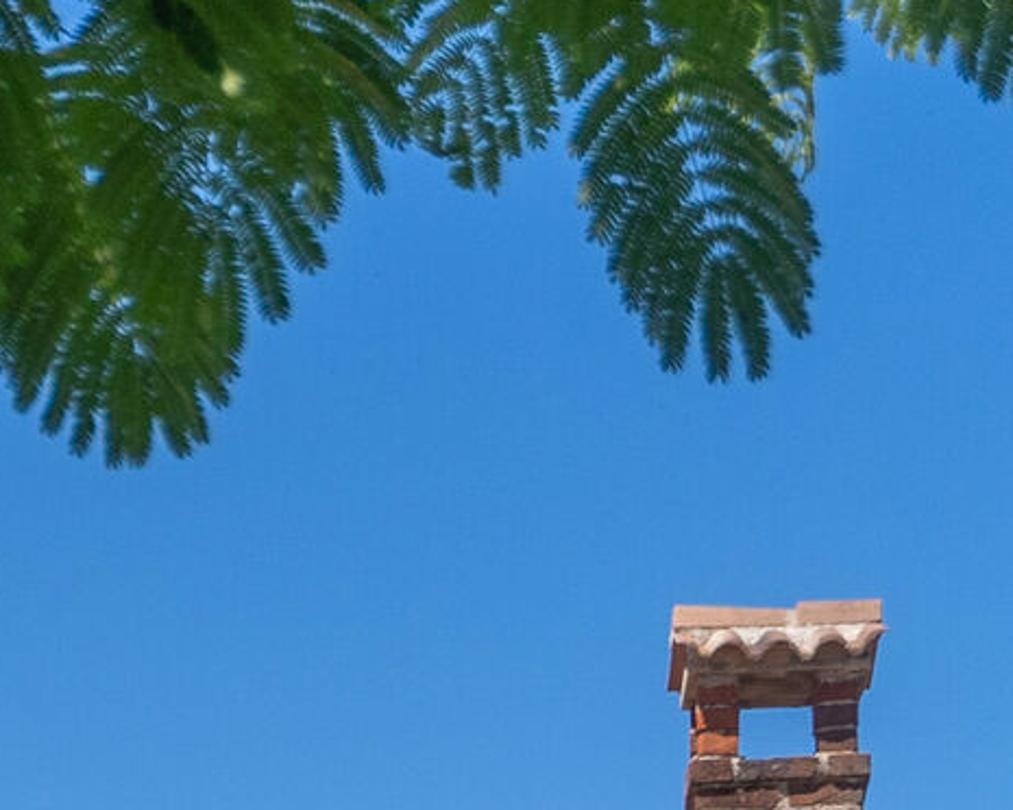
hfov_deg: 9.1
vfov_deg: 7.5
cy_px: 1676
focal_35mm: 198
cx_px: -1043
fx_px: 5936
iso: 320
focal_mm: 35
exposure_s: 1/8000
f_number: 2.8
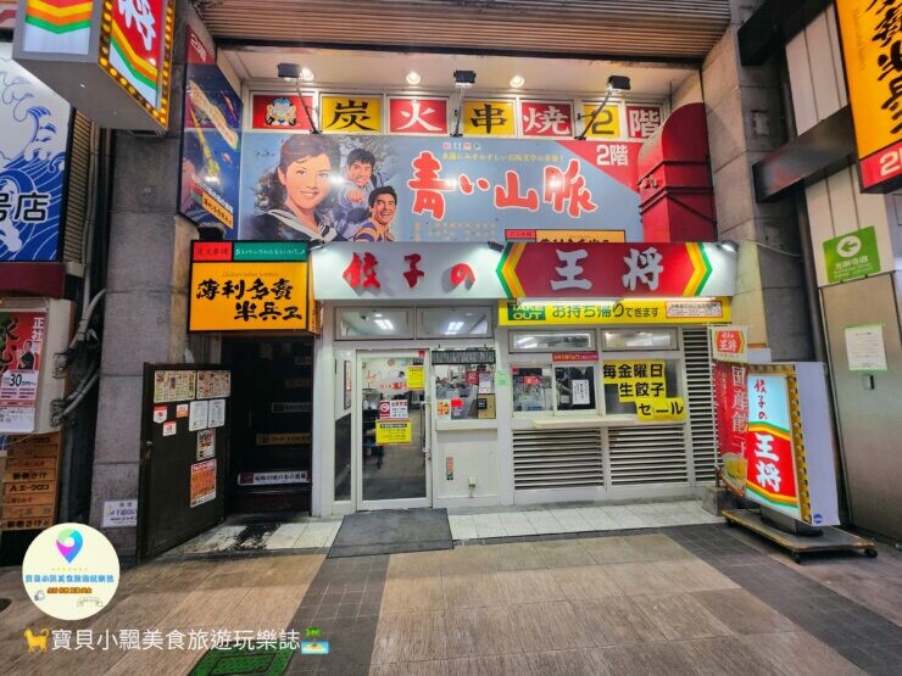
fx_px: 339
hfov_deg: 106.2
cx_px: 451
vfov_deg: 89.9
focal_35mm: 13
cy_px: 338
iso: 64
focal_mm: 2.2
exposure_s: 1/60.2
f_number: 2.2
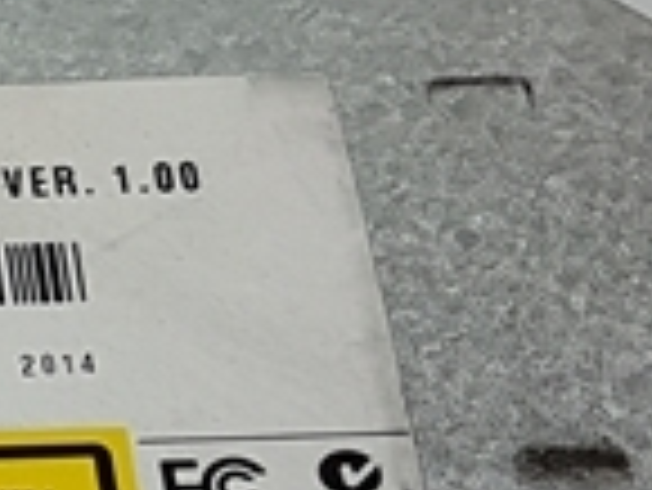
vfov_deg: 8.2
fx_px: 3412
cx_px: -755
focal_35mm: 181
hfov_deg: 9.9
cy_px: 521
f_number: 1.7
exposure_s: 1/131
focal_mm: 4.2
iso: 40
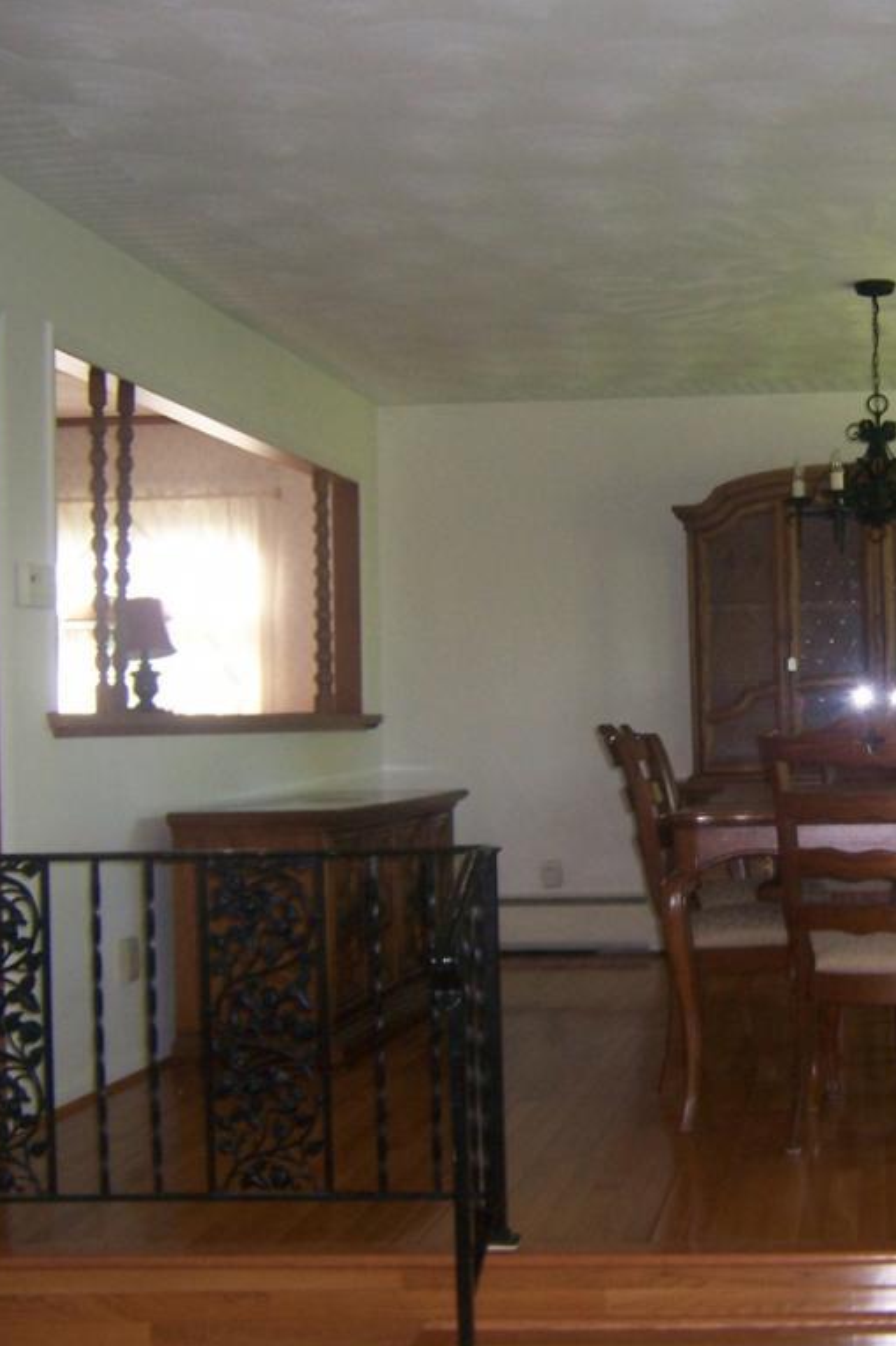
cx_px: 801
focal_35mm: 46
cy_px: 671
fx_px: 1718
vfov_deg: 42.8
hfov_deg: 28.2
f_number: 2.8
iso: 140
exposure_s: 1/60
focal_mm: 5.5
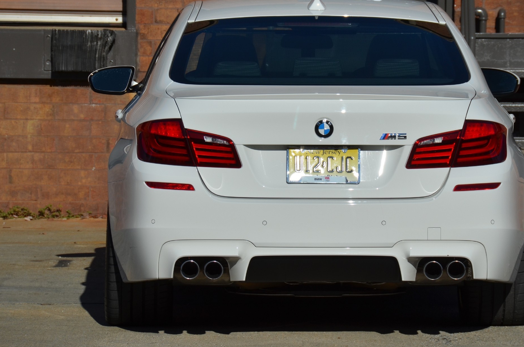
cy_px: 127
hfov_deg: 7.6
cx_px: 326
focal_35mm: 272
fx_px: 3946
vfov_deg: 5.0
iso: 220
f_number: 8
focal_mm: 135
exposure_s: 1/2000
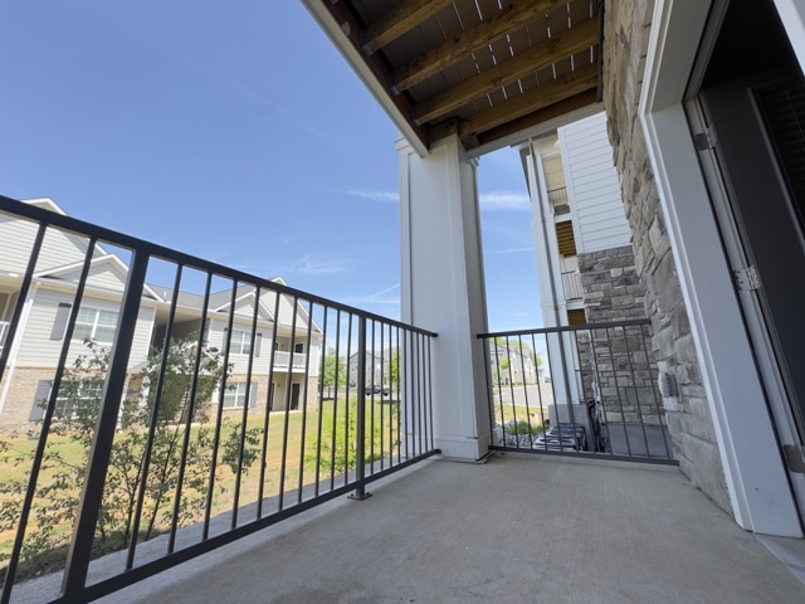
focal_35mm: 14
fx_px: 326
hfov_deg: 102.1
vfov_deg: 85.7
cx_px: 402
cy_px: 302
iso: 40
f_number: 2.2
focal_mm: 2.22
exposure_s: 1/337
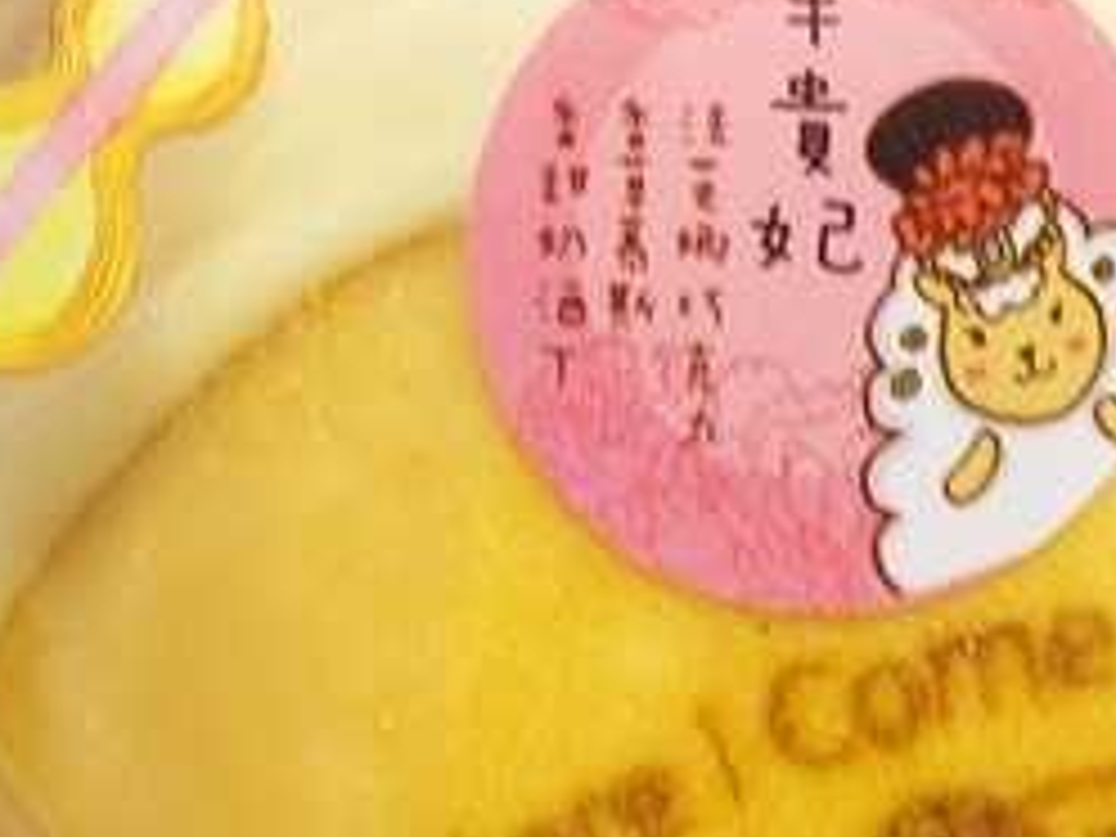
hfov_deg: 16.9
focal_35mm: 115
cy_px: 961
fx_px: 3708
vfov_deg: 12.6
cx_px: 958
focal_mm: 22
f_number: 8
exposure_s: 1/15
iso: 1600
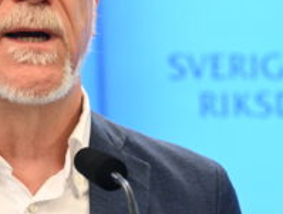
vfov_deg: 5.1
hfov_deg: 6.7
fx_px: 2400
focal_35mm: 293
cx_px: 139
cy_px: 40
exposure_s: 1/160
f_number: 5
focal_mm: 135
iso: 2000
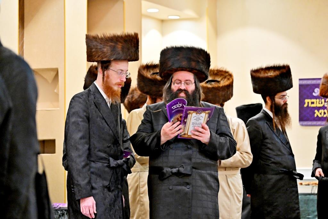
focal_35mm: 120
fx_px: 1093
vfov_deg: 11.4
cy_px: 110
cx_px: 164
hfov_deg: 17.1
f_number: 4
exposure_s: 1/250
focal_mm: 120
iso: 1600
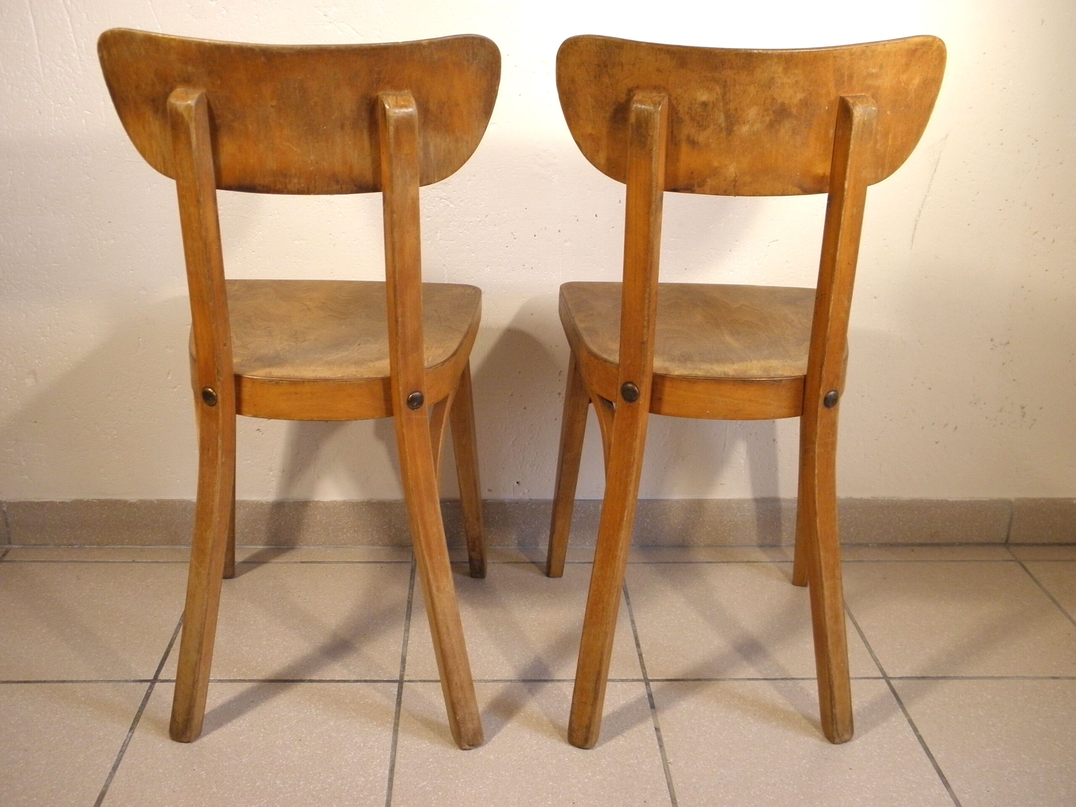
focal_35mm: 36
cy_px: 404
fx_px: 1119
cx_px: 538
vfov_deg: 39.7
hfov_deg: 51.4
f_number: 3.7
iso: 200
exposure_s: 1/30
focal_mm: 6.4
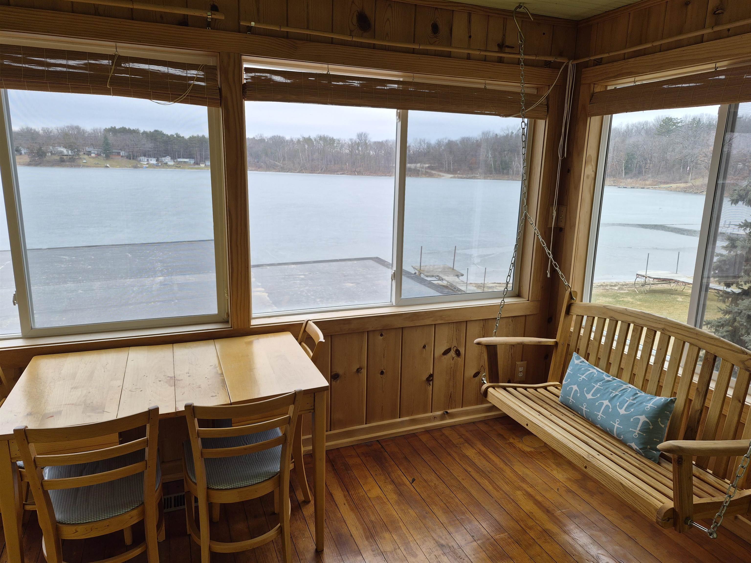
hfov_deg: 73.9
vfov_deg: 58.9
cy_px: 282
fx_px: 499
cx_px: 376
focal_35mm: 23
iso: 32
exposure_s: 1/180
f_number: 1.8
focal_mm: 5.4
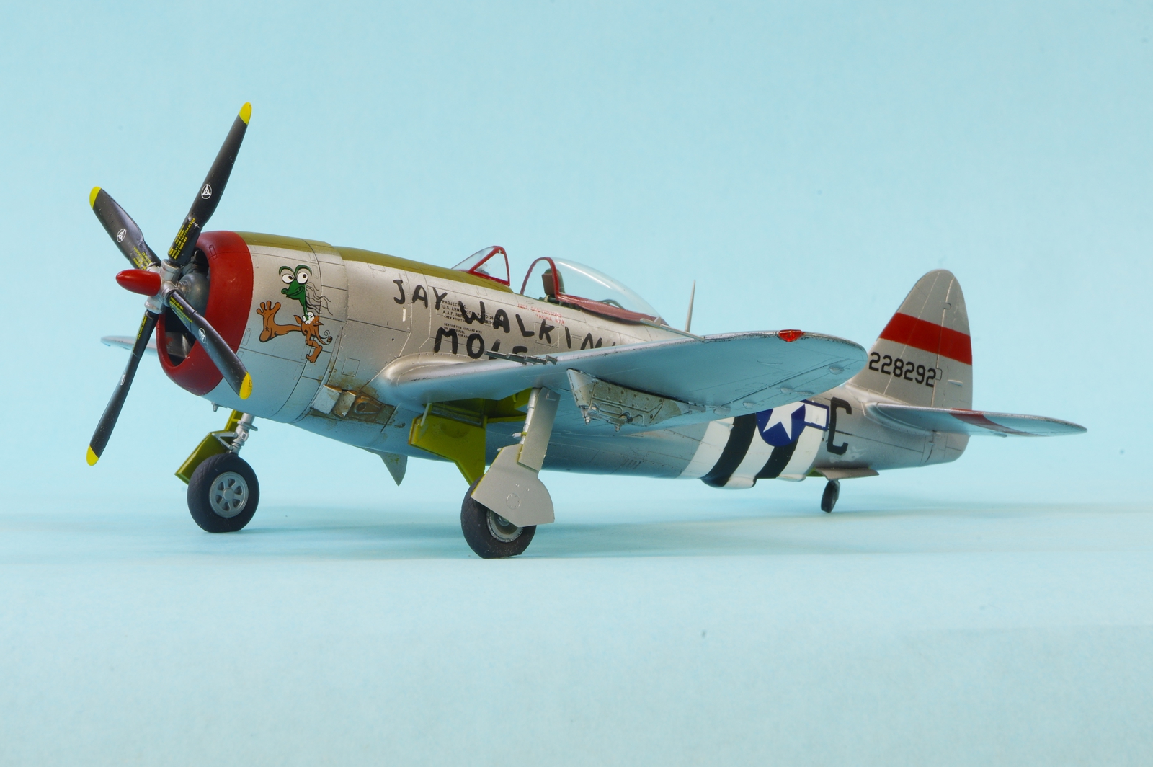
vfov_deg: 12.2
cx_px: 576
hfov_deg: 18.3
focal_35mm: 112
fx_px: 3584
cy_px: 384
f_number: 29
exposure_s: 4
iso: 100
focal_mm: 75
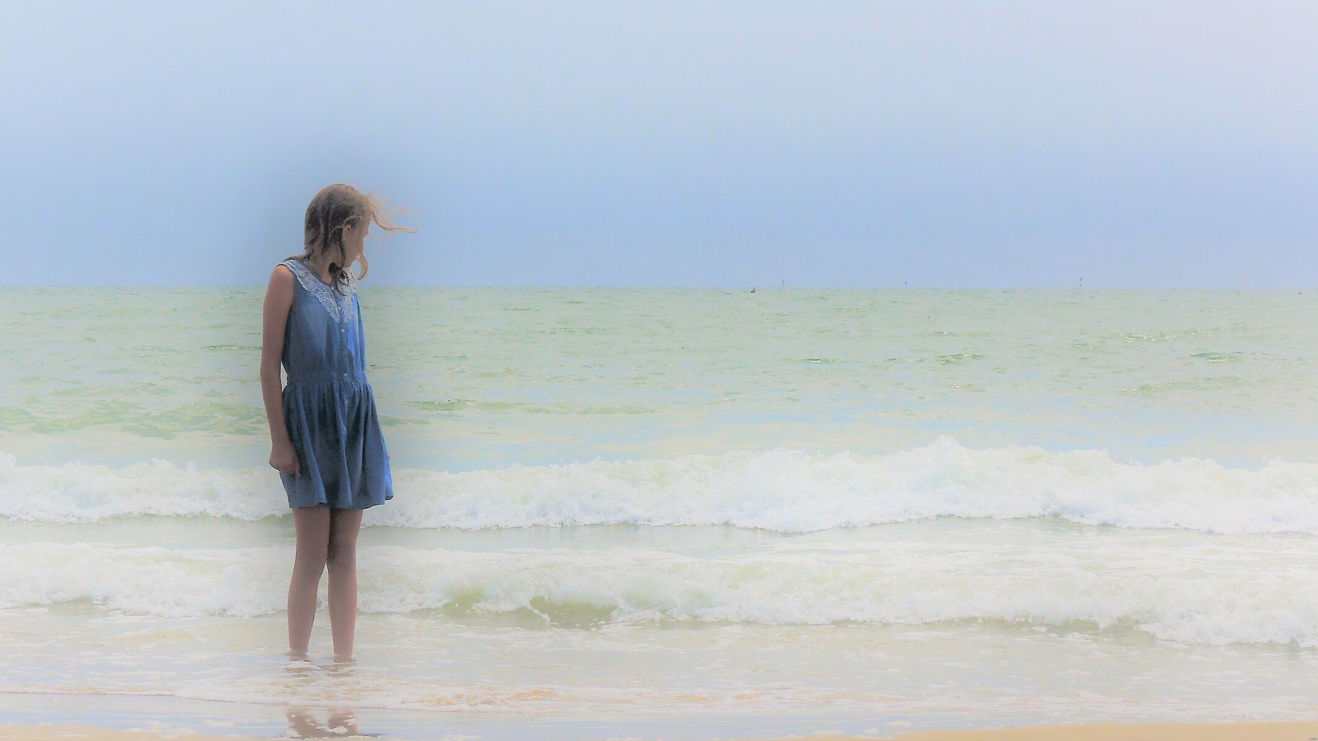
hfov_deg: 13.0
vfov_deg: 7.4
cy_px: 371
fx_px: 5767
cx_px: 623
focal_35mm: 165
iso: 100
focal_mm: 28.4
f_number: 8
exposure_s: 1/160
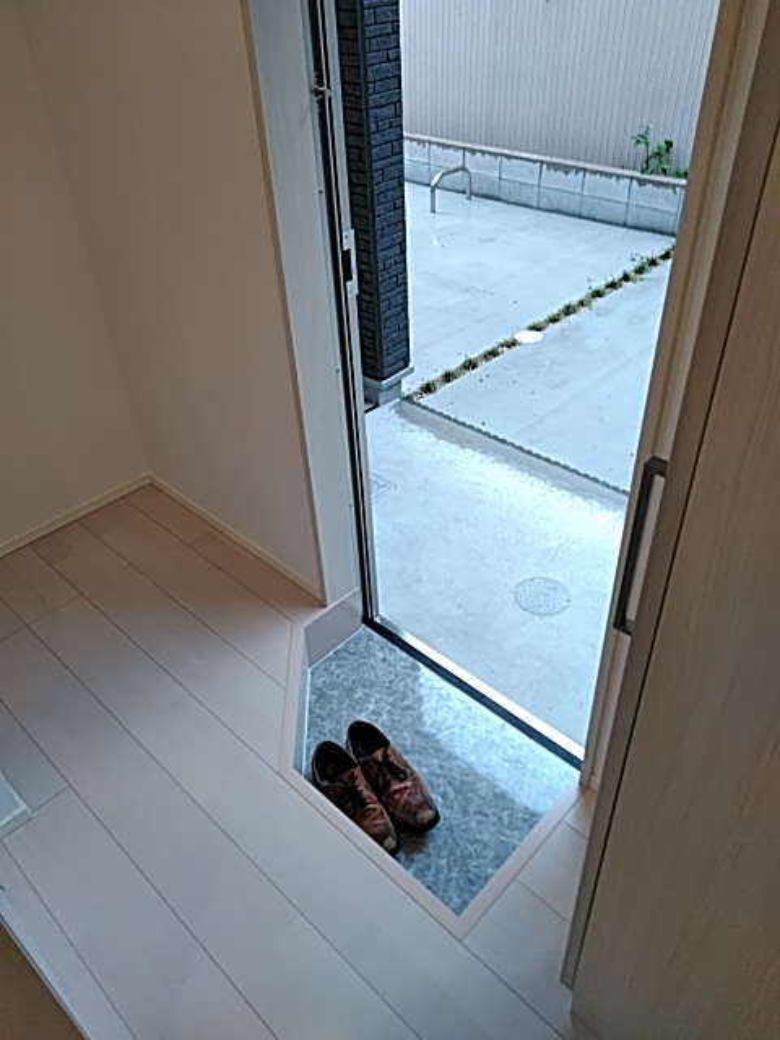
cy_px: 520
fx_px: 811
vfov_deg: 65.3
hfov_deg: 51.4
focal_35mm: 27
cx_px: 390
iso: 78
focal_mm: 3.46
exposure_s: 1/60
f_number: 2.2
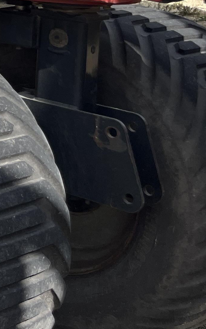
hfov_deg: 10.6
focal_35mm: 101
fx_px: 907
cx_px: -329
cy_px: -59
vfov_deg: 19.5
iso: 50
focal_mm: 5.1
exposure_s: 1/2571
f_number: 1.6
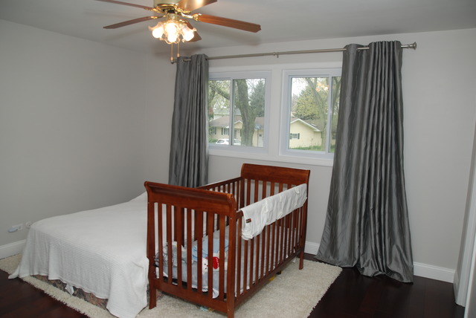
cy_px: 159
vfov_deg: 50.5
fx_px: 337
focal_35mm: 26
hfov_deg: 70.4
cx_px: 238
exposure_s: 1/60
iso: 160
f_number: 4.5
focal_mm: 17
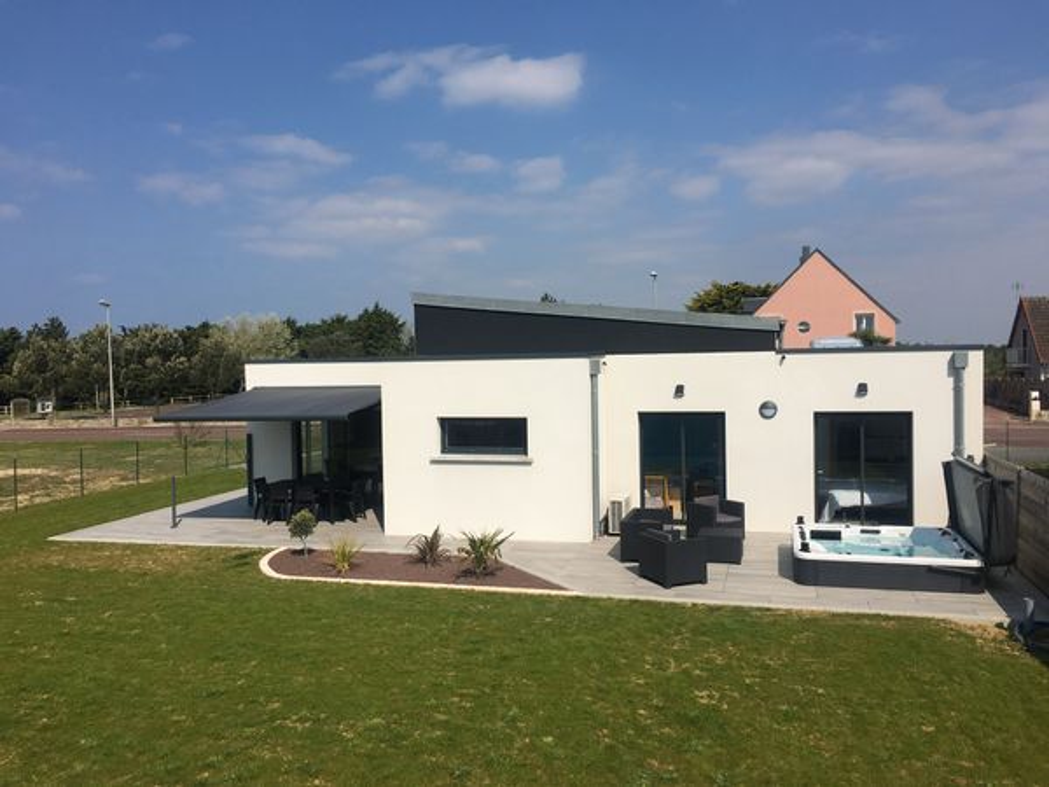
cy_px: 394
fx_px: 879
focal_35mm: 29
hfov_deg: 61.7
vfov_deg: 48.2
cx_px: 524
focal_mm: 4.15
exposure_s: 1/3663
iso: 25
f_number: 2.2
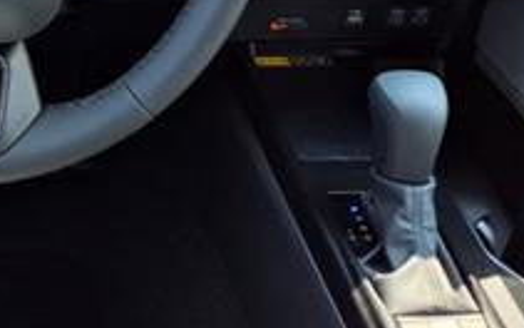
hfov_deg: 22.5
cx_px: -50
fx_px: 1243
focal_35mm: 87
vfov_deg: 15.0
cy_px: 89
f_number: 1.9
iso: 40
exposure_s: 1/133
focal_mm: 3.58
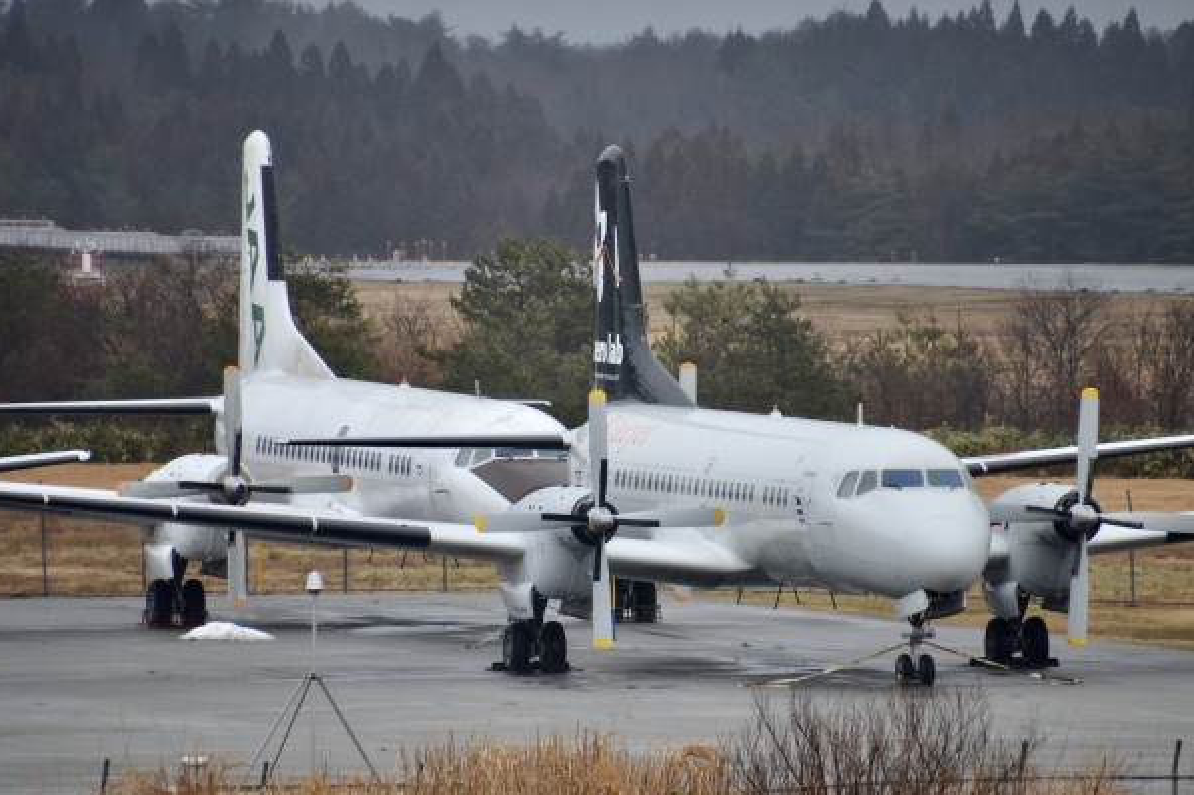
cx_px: 619
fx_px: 21352
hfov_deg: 3.2
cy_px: 392
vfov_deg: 2.1
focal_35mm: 644
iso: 400
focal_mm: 400
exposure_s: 1/250
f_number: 6.3
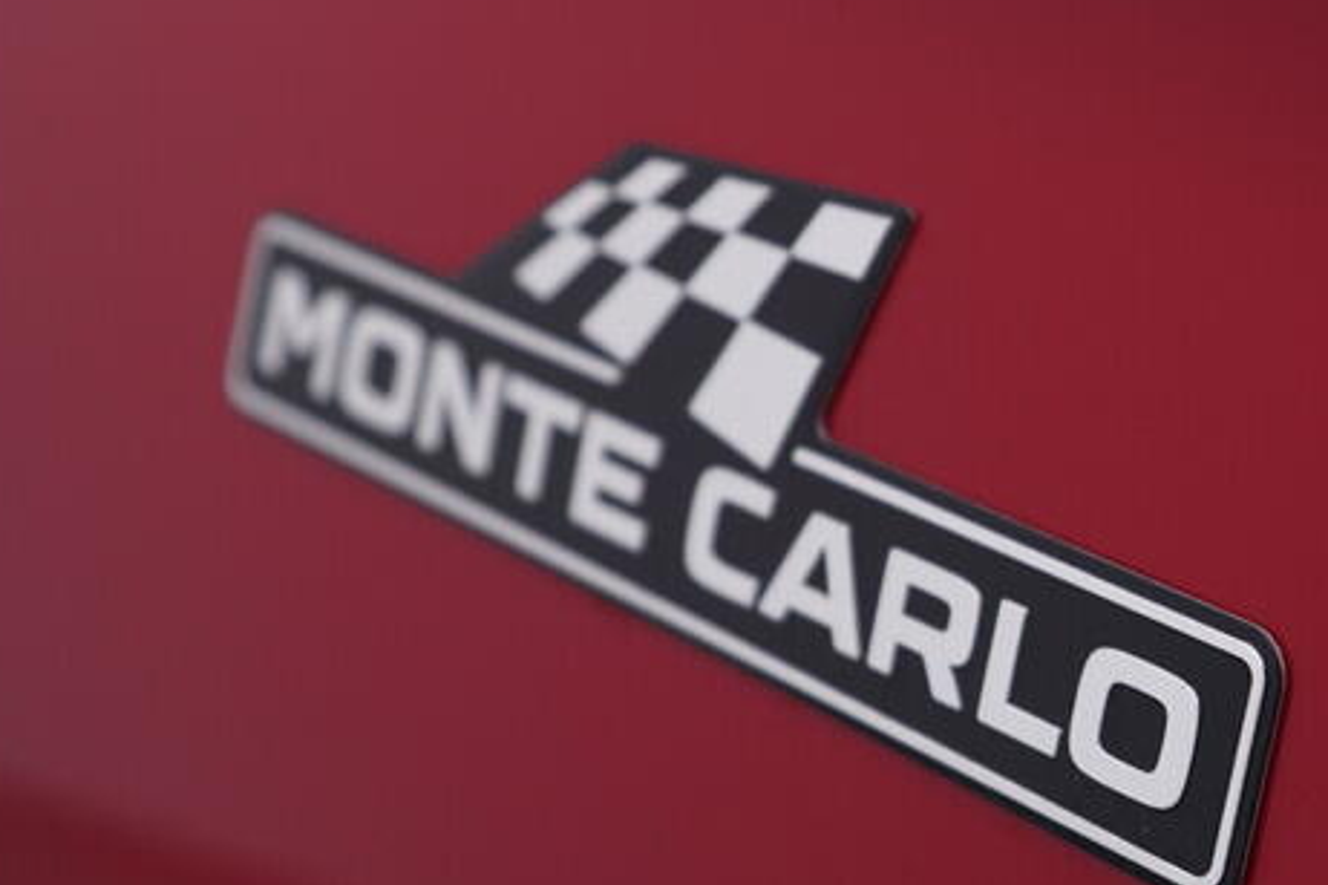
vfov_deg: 17.0
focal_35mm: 80
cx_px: 1247
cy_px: 477
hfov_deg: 24.5
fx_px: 2950
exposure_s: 1/80
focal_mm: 24
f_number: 4
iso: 125
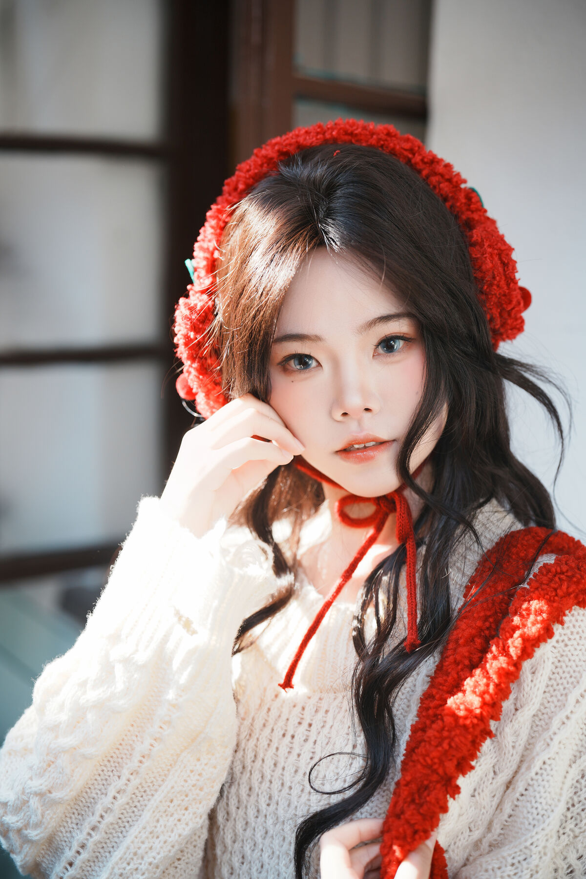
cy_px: 440
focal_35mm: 50
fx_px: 1221
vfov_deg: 39.6
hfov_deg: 27.0
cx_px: 293
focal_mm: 50
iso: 160
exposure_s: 1/500
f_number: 2.2
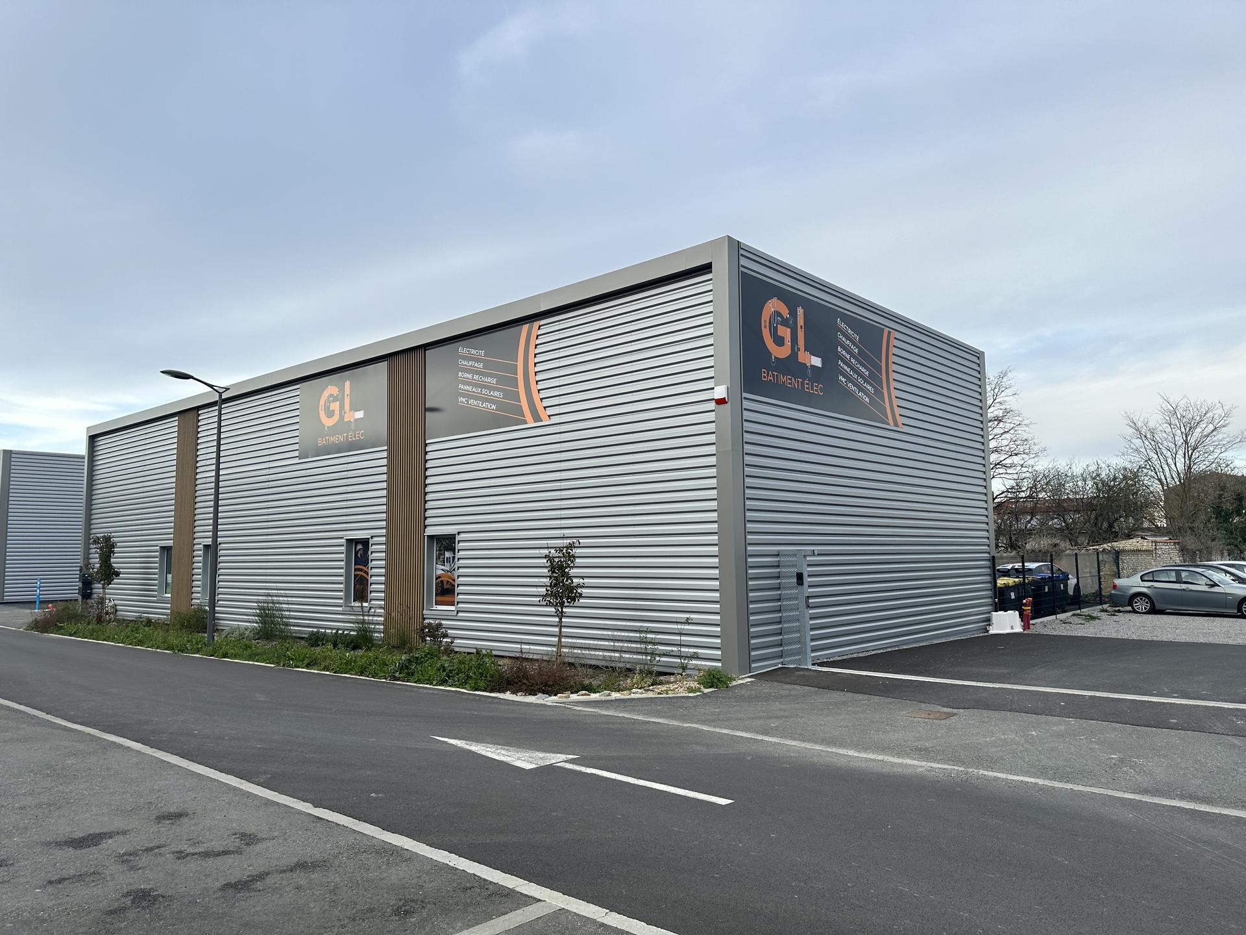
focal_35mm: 24
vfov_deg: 56.8
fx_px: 864
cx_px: 623
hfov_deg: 71.6
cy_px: 468
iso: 80
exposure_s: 1/1339
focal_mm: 6.86
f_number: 1.78
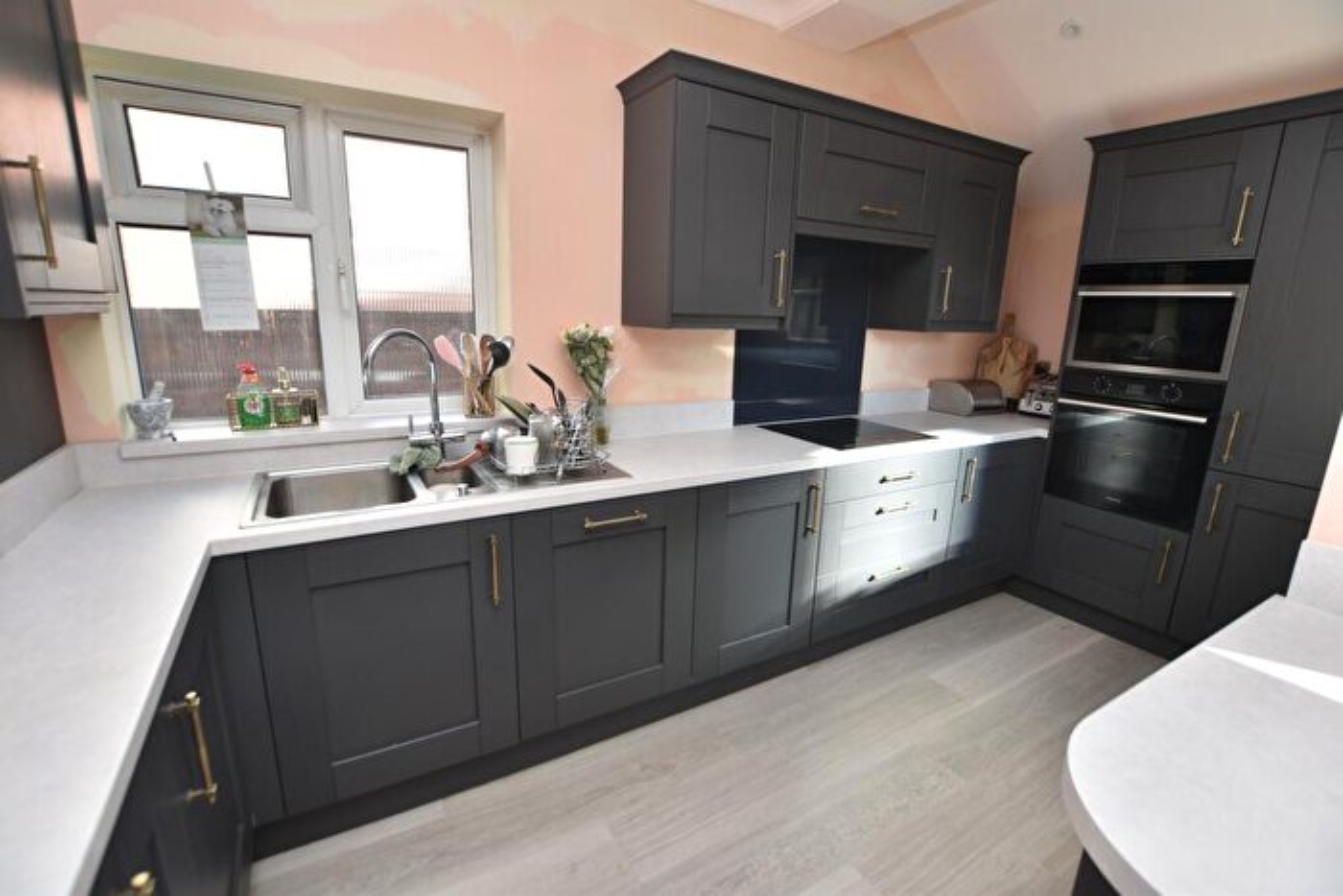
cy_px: 448
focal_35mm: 15
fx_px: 560
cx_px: 672
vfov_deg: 77.4
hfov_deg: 100.4
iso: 100
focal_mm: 10
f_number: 4
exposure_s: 1/60
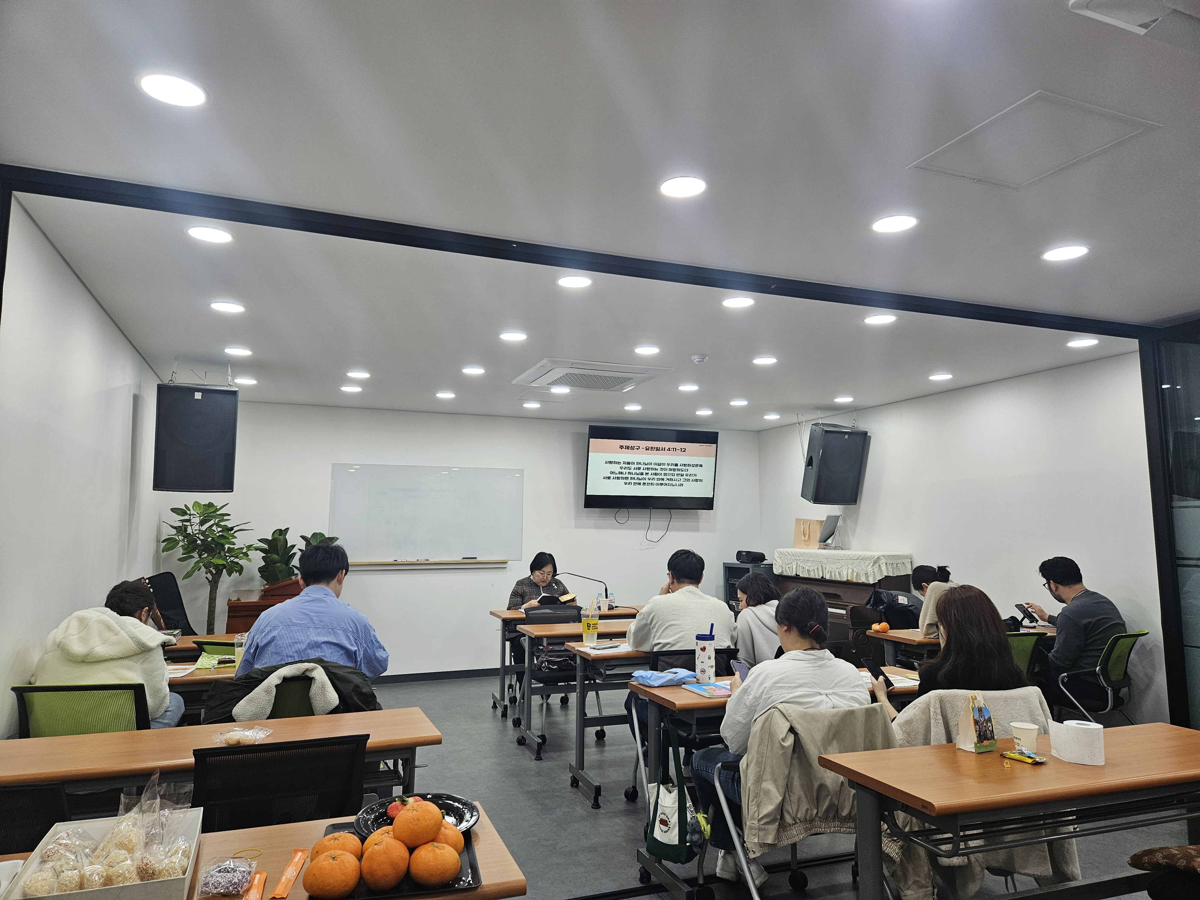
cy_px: 450
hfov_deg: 73.9
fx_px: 797
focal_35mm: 23
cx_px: 600
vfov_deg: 58.9
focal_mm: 5.4
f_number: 1.8
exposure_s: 1/120
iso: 80
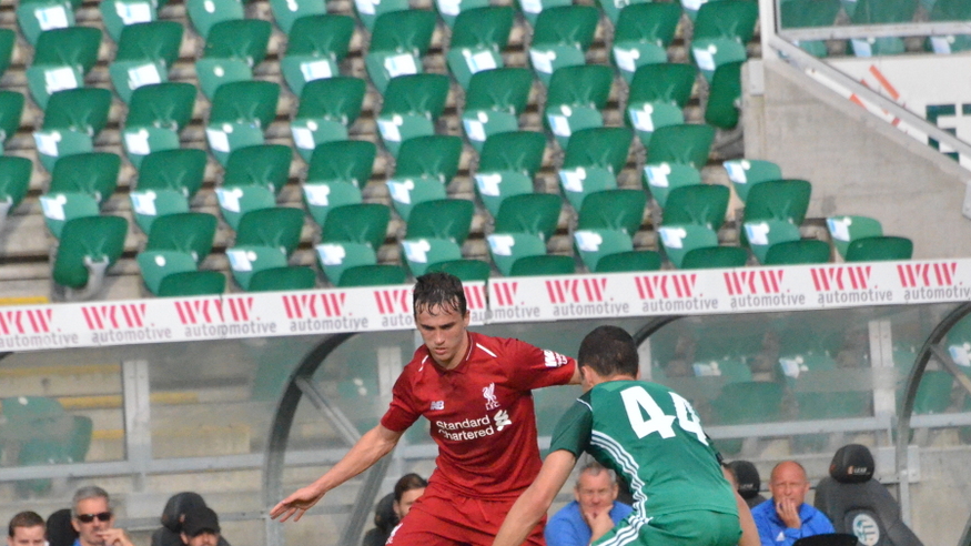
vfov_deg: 1.9
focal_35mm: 645
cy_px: 408
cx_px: 434
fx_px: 16605
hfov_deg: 3.3
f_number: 8
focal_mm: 300
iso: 6400
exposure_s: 1/6400
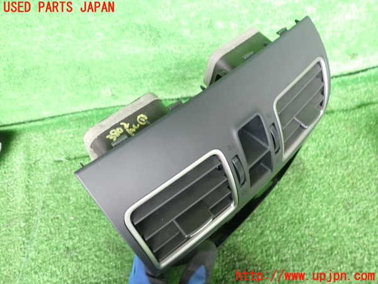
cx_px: 189
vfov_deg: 54.9
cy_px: 142
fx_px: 273
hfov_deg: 69.4
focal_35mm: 25
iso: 200
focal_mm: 4.5
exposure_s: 1/40
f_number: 2
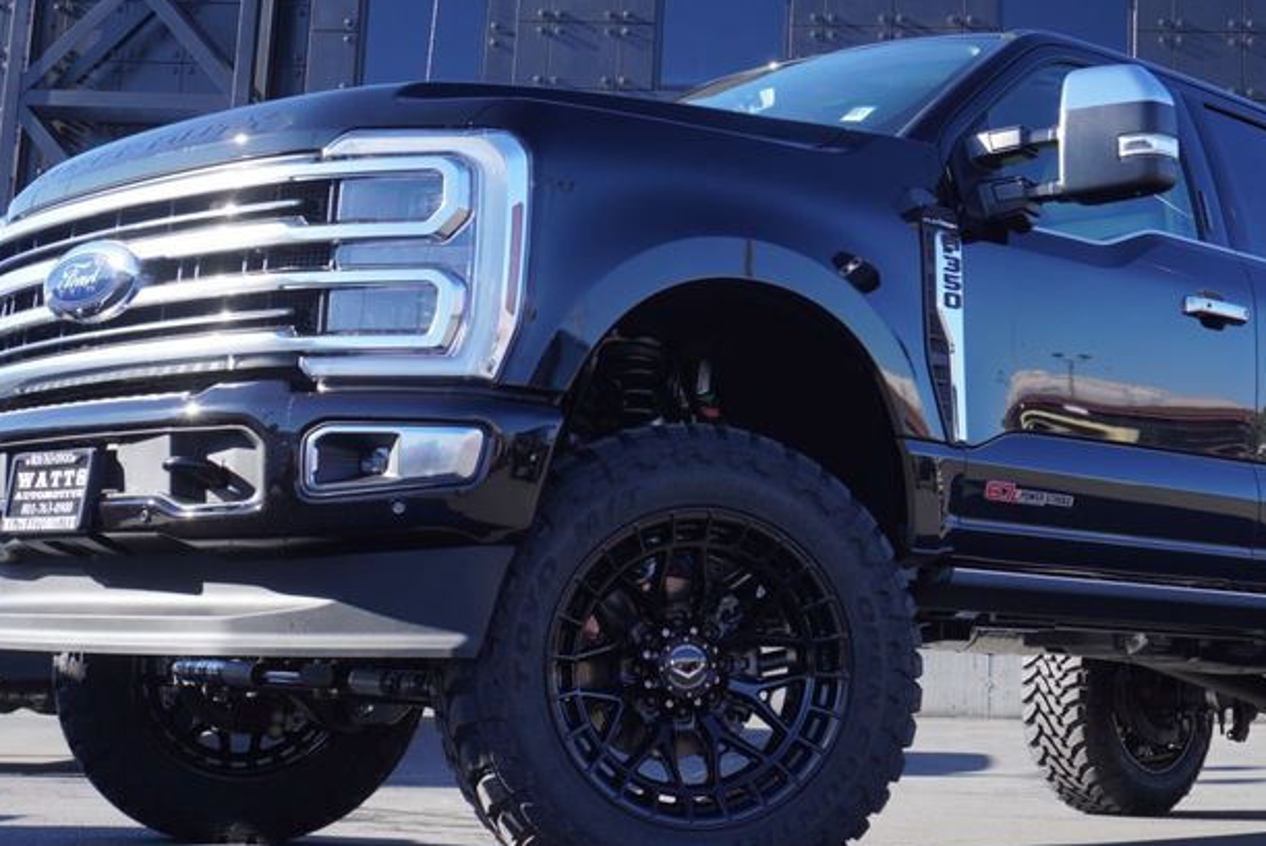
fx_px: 2211
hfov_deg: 31.8
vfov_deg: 21.6
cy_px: 270
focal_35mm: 63
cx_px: 806
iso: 100
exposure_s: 1/125
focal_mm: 25
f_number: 6.3
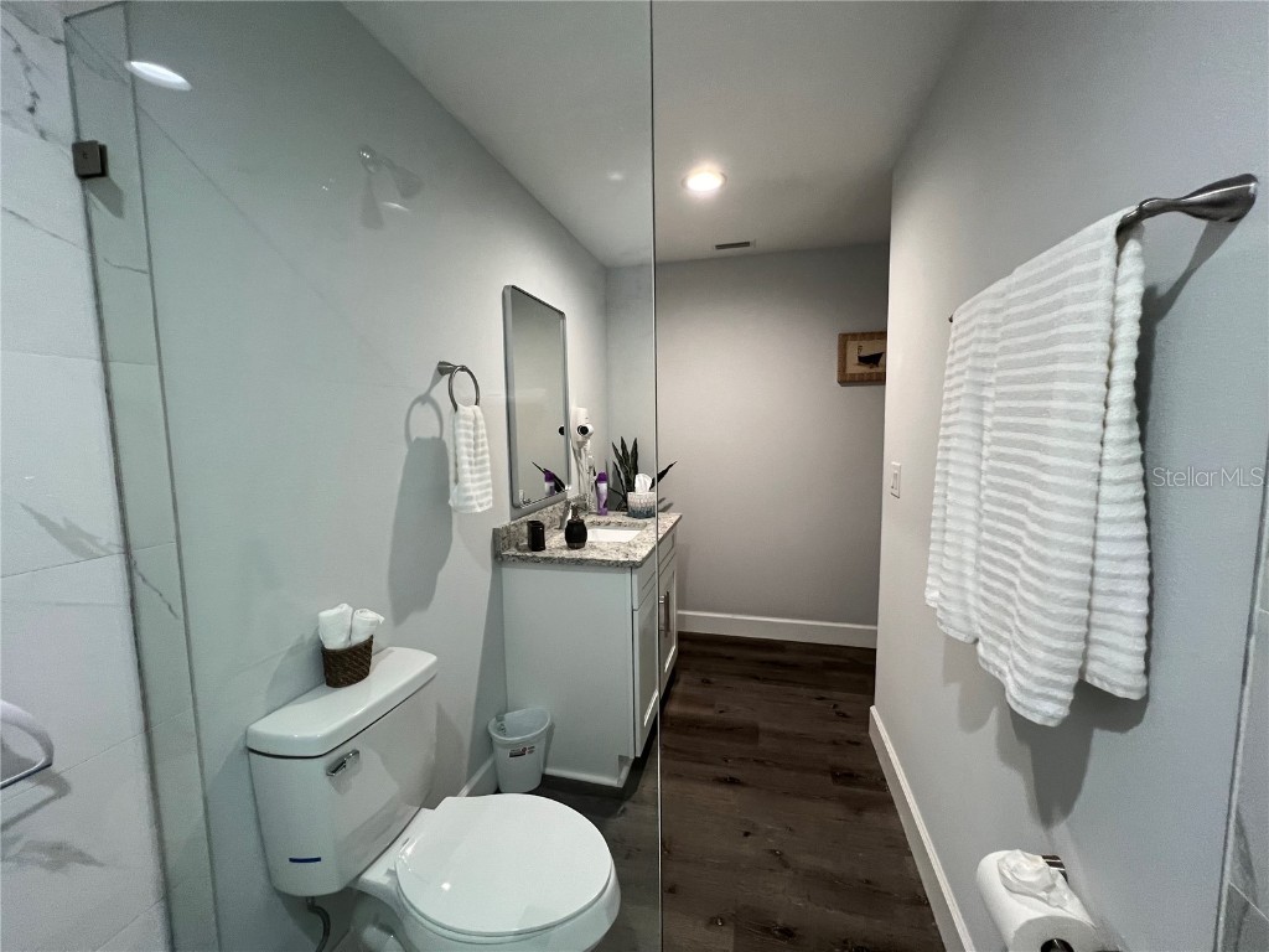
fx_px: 477
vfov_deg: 89.9
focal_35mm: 13
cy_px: 476
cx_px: 634
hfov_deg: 106.2
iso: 250
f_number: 1.8
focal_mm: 1.57
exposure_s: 1/120
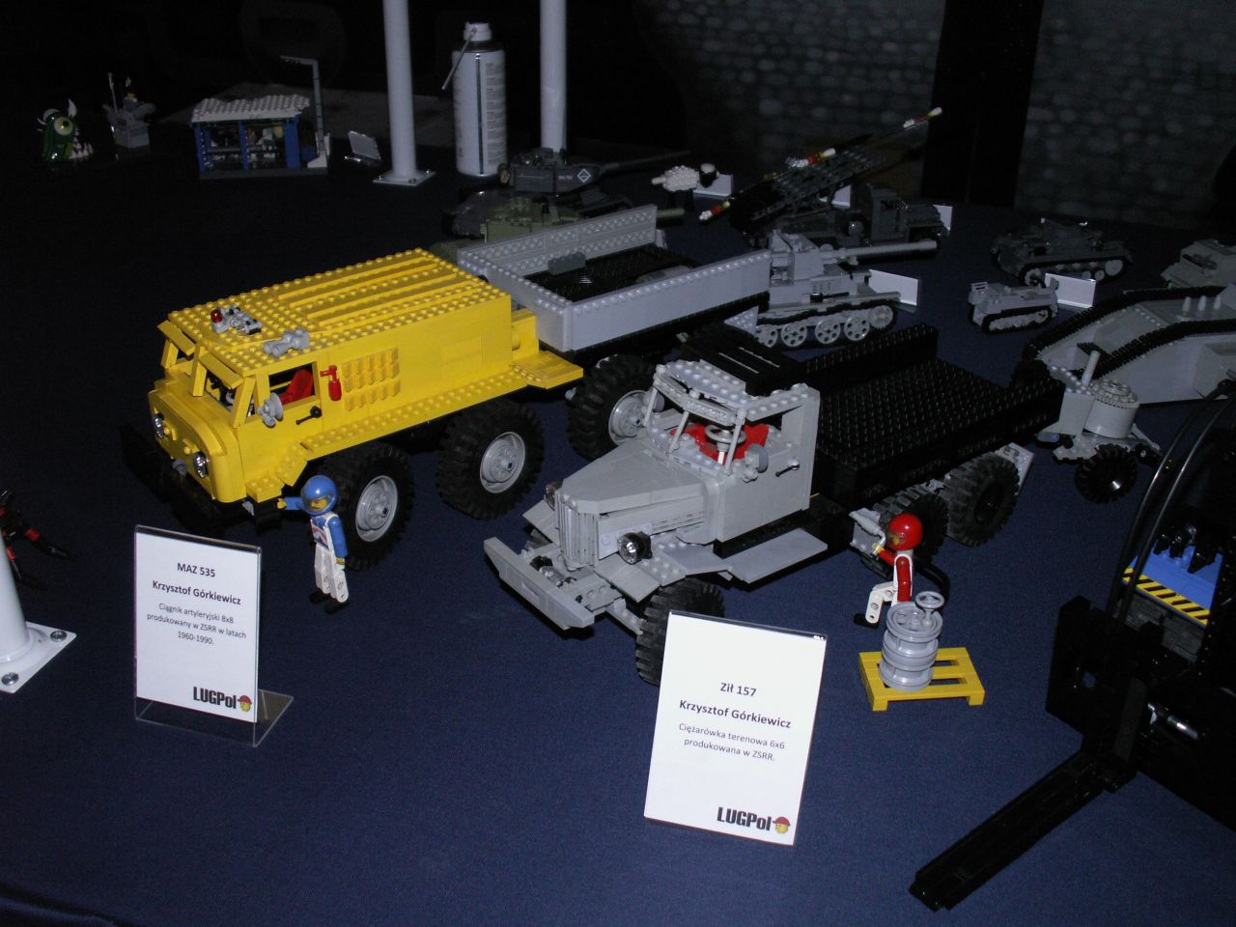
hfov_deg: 52.6
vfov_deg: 40.7
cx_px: 618
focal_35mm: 35
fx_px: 1250
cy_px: 464
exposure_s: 1/60
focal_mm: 5.86
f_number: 2.8
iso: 160
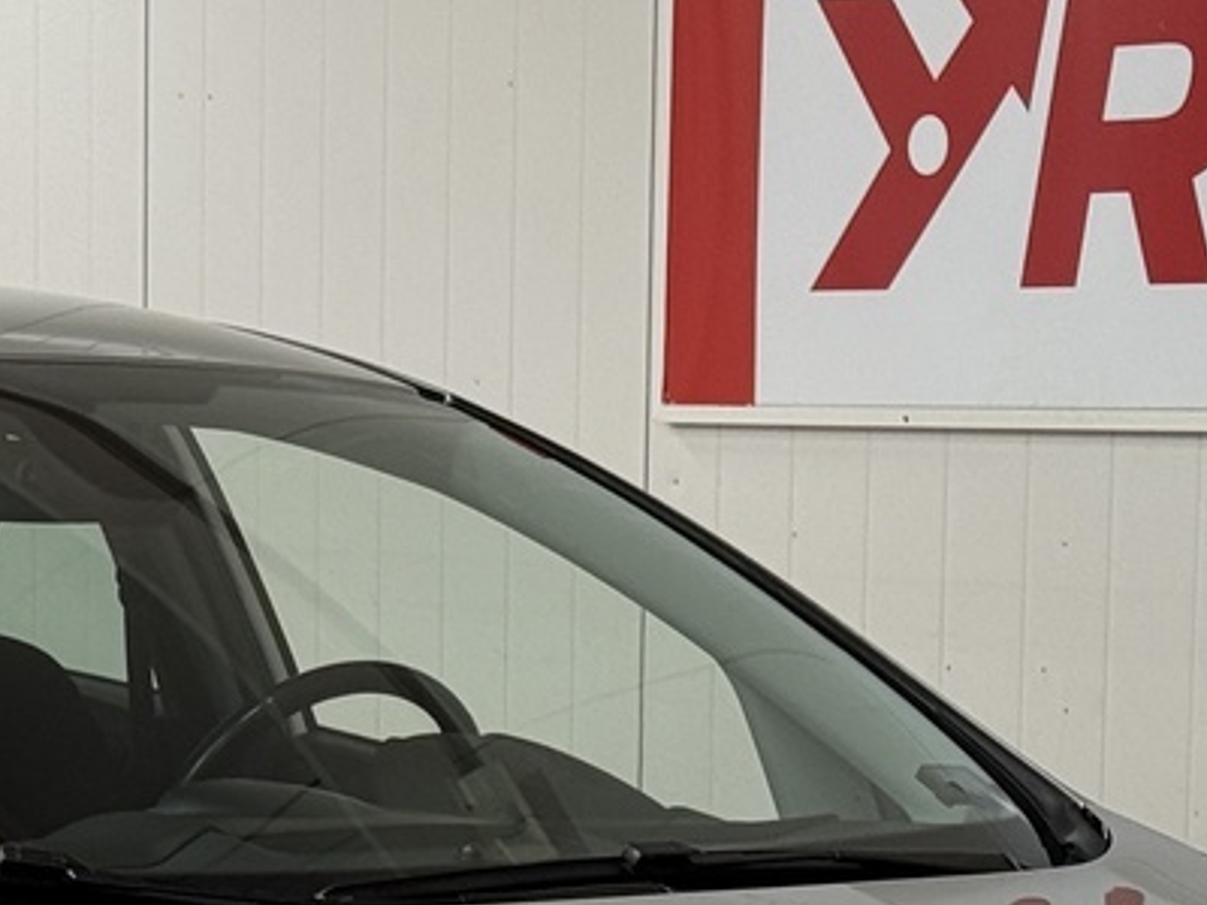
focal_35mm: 173
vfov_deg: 8.5
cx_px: 112
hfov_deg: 11.4
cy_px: 1137
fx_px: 6032
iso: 64
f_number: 1.78
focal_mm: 6.76
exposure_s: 1/102
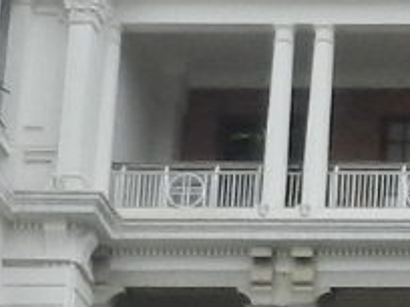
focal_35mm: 228
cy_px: 1090
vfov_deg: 5.8
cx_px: 1043
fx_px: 2700
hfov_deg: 7.9
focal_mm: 5.1
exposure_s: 1/160
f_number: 3.6
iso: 160
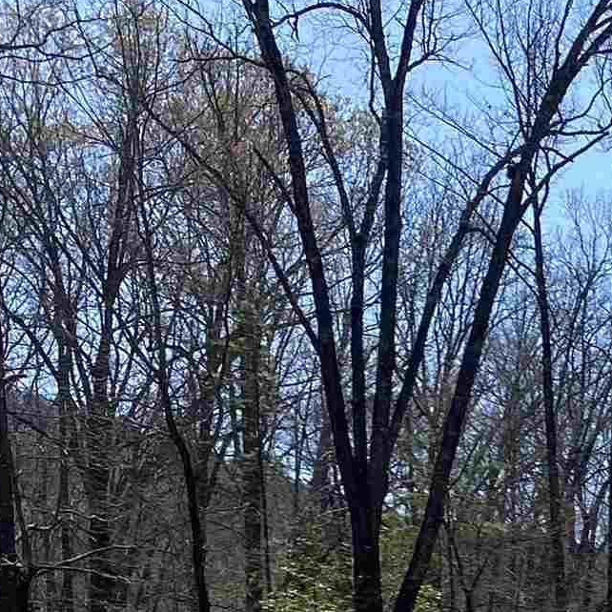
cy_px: 949
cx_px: 1206
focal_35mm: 110
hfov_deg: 13.6
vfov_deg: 14.6
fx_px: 2200
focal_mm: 4.25
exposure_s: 1/2222
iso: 32
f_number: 1.8
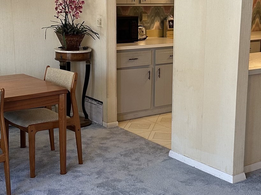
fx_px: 452
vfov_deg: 24.4
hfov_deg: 32.1
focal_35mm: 60
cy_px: 90
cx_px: 153
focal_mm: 6.86
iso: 200
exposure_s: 1/120
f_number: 1.78
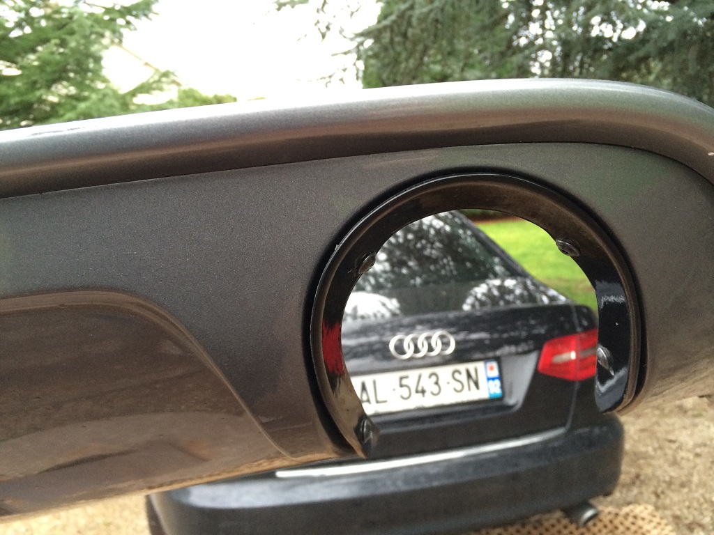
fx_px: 598
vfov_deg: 48.2
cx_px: 357
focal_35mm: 29
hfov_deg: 61.7
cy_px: 268
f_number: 2.2
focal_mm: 4.15
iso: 125
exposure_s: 1/30
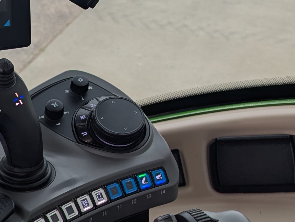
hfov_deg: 23.2
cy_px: 78
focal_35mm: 84
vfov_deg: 17.6
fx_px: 717
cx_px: 102
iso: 51
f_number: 1.85
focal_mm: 6.81
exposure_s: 1/468
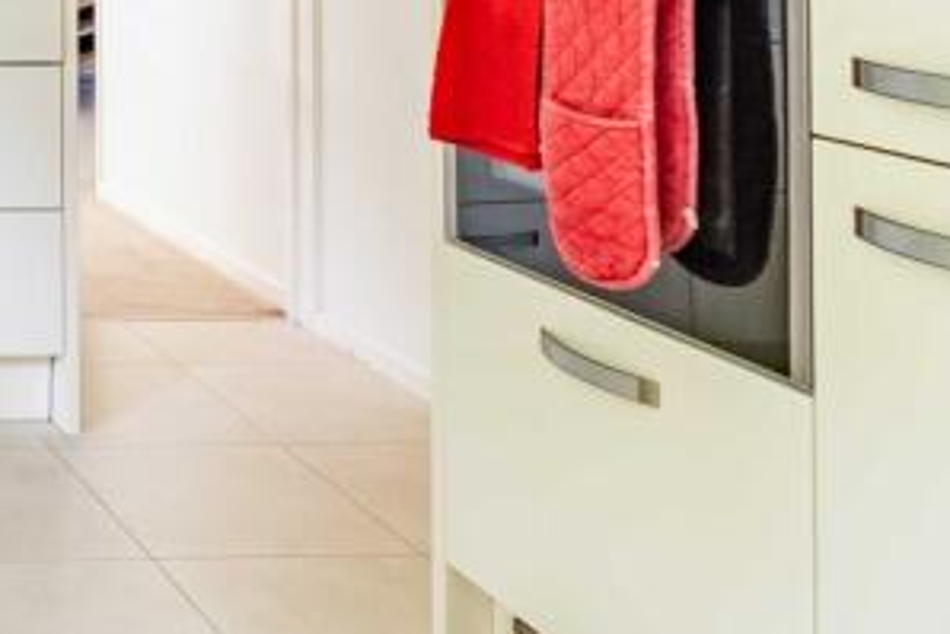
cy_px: -185
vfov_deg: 22.2
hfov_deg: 26.5
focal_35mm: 55
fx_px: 1452
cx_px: -462
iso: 800
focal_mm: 16
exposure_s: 1/250
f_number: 7.1
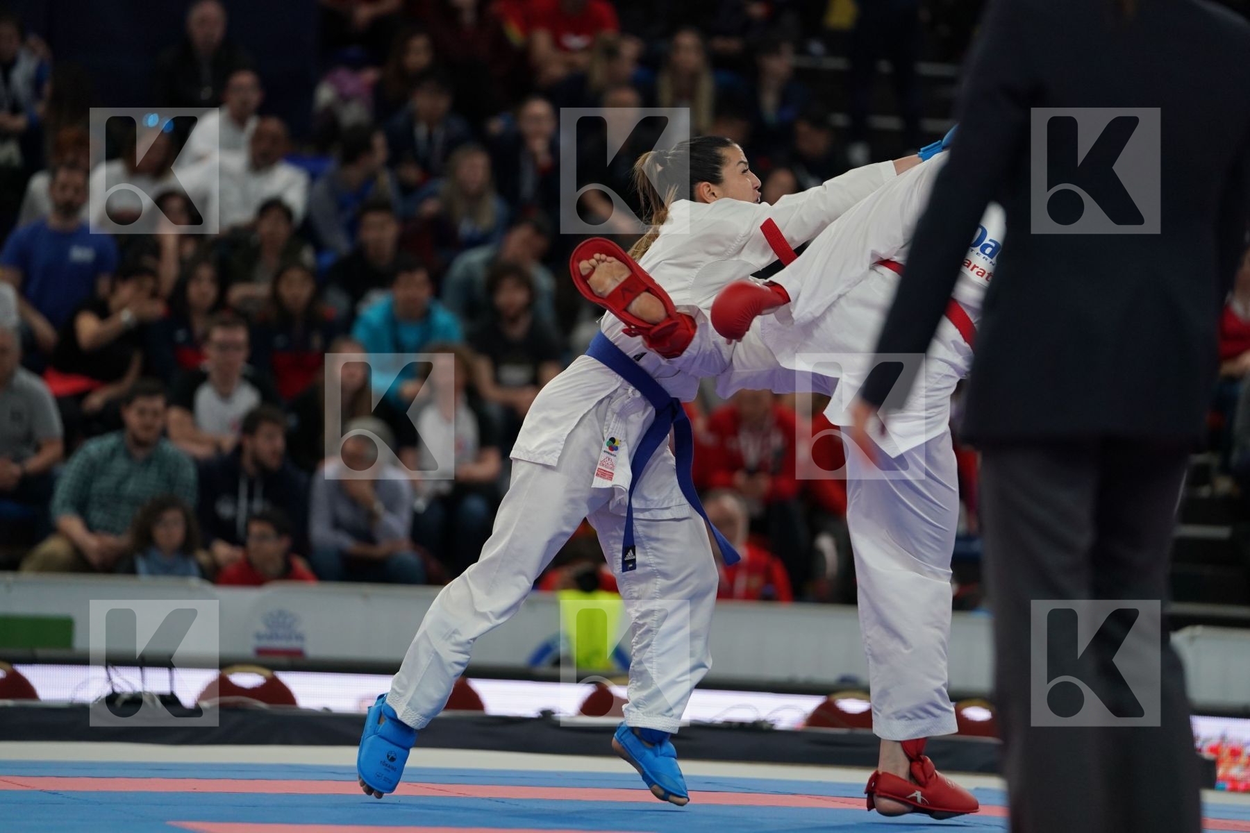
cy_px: 416
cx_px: 625
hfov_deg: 10.7
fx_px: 6666
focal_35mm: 192
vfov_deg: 7.2
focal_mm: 192
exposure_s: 1/1000
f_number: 2.8
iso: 1600
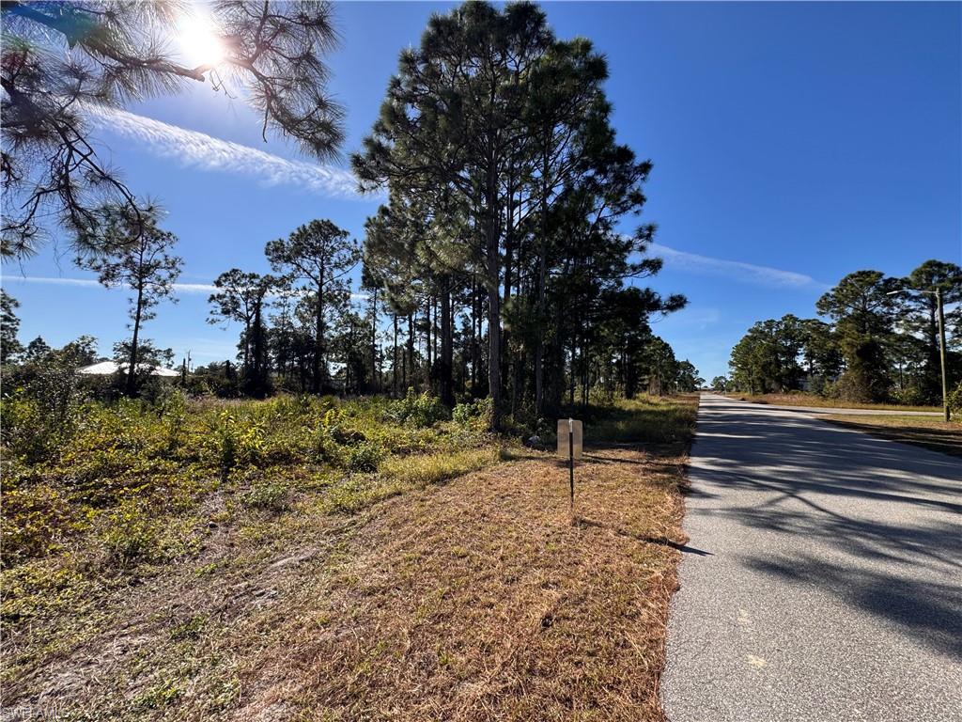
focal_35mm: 14
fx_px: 389
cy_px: 361
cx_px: 481
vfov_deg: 85.7
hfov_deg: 102.1
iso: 40
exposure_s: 1/932
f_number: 2.2
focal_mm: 2.22
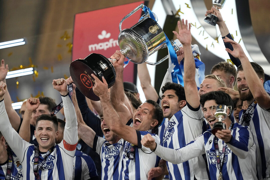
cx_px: 135
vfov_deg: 3.4
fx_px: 3000
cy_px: 90
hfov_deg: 5.2
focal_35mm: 400
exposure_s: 1/1600
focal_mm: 400
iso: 3200
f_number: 2.8
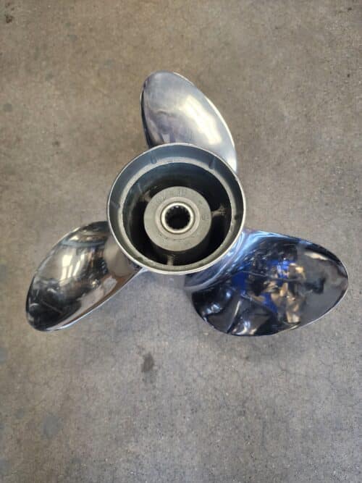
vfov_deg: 73.9
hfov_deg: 58.9
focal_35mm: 23
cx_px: 181
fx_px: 321
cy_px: 242
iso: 320
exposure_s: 1/120
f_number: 1.8
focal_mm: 6.4
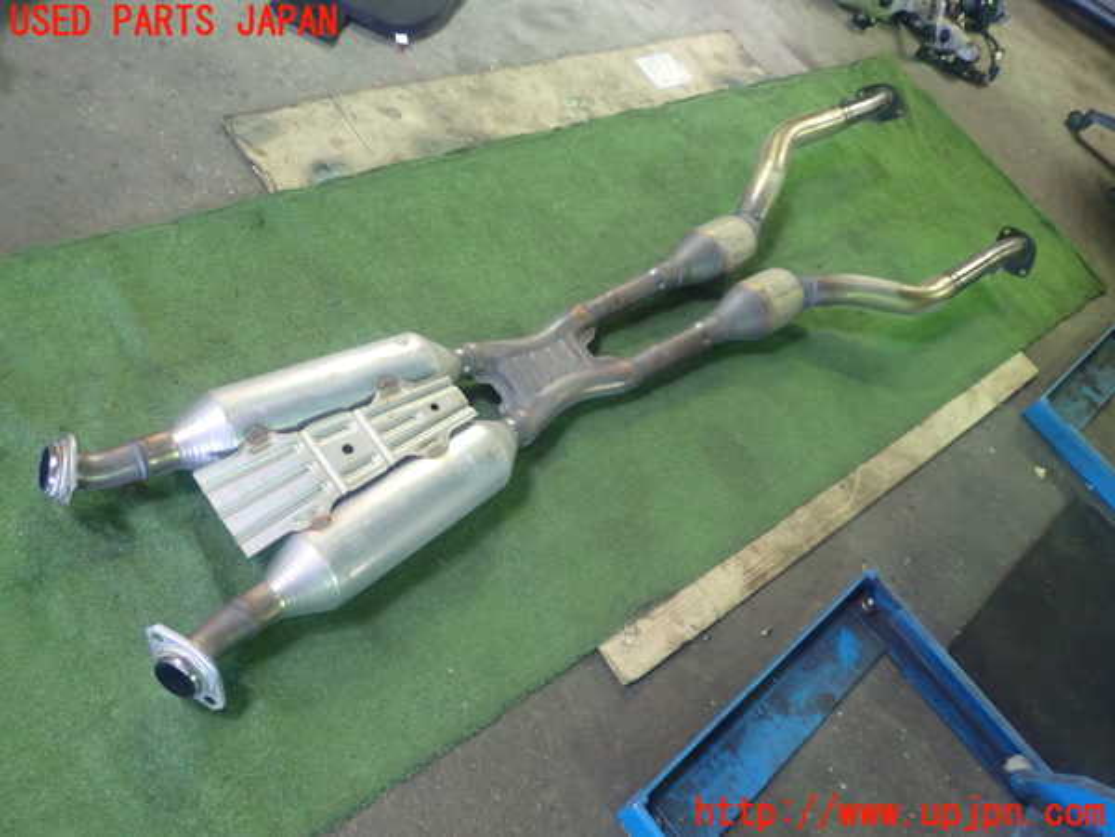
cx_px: 558
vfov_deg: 46.8
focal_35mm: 30
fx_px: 966
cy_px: 418
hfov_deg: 60.0
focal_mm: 5.4
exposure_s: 1/30
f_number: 2.3
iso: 400
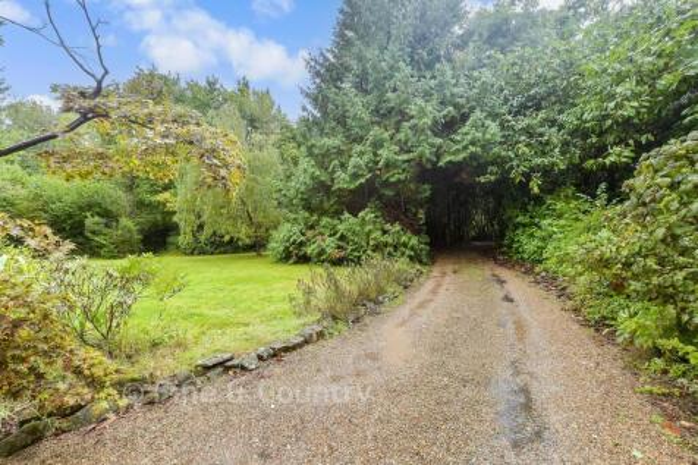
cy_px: 232
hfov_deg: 100.4
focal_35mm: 15
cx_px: 349
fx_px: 291
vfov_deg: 77.3
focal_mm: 10
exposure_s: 1/80
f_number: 8
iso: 160
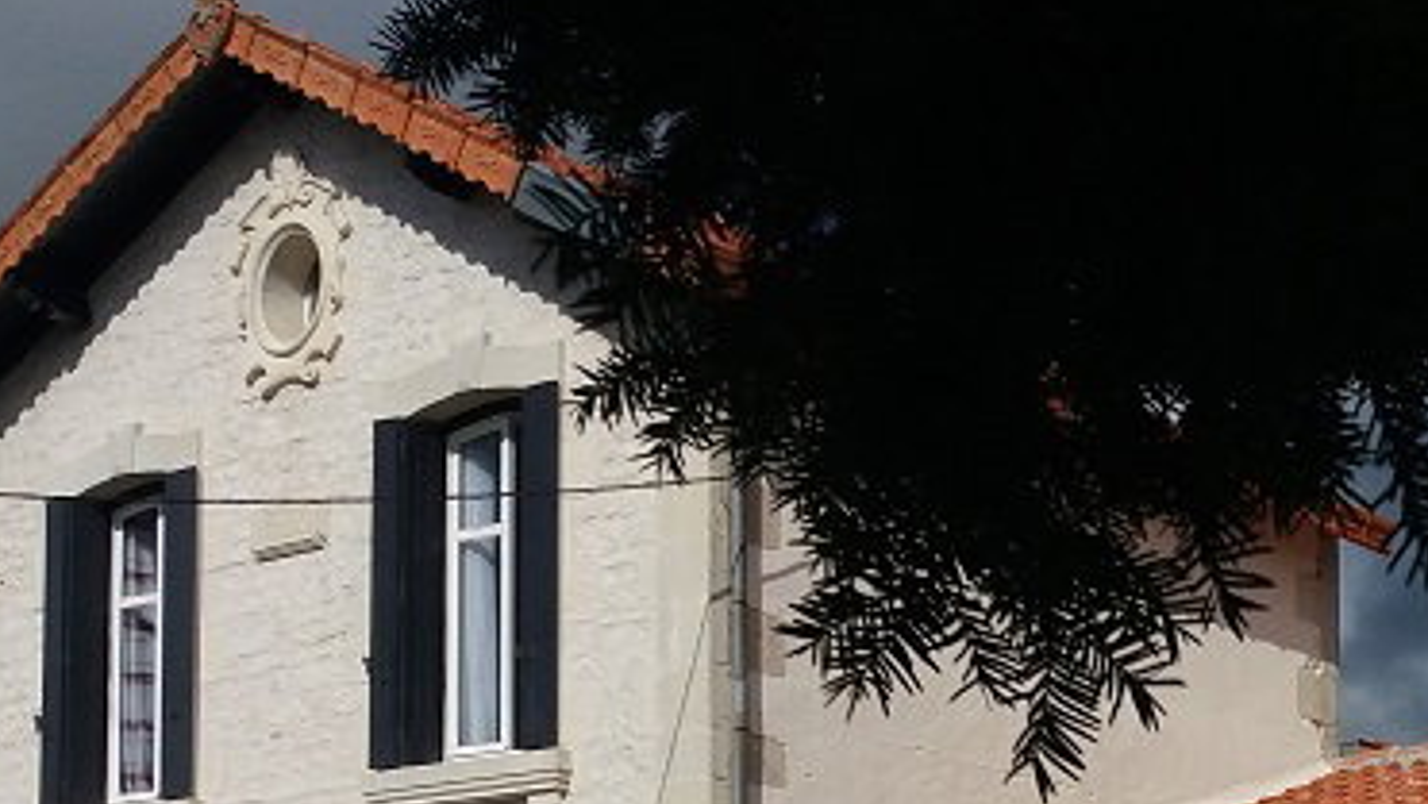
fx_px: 2803
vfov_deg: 15.3
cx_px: 1355
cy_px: 1125
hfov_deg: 27.3
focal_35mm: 74
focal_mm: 3.7
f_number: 1.9
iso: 64
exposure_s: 1/4461
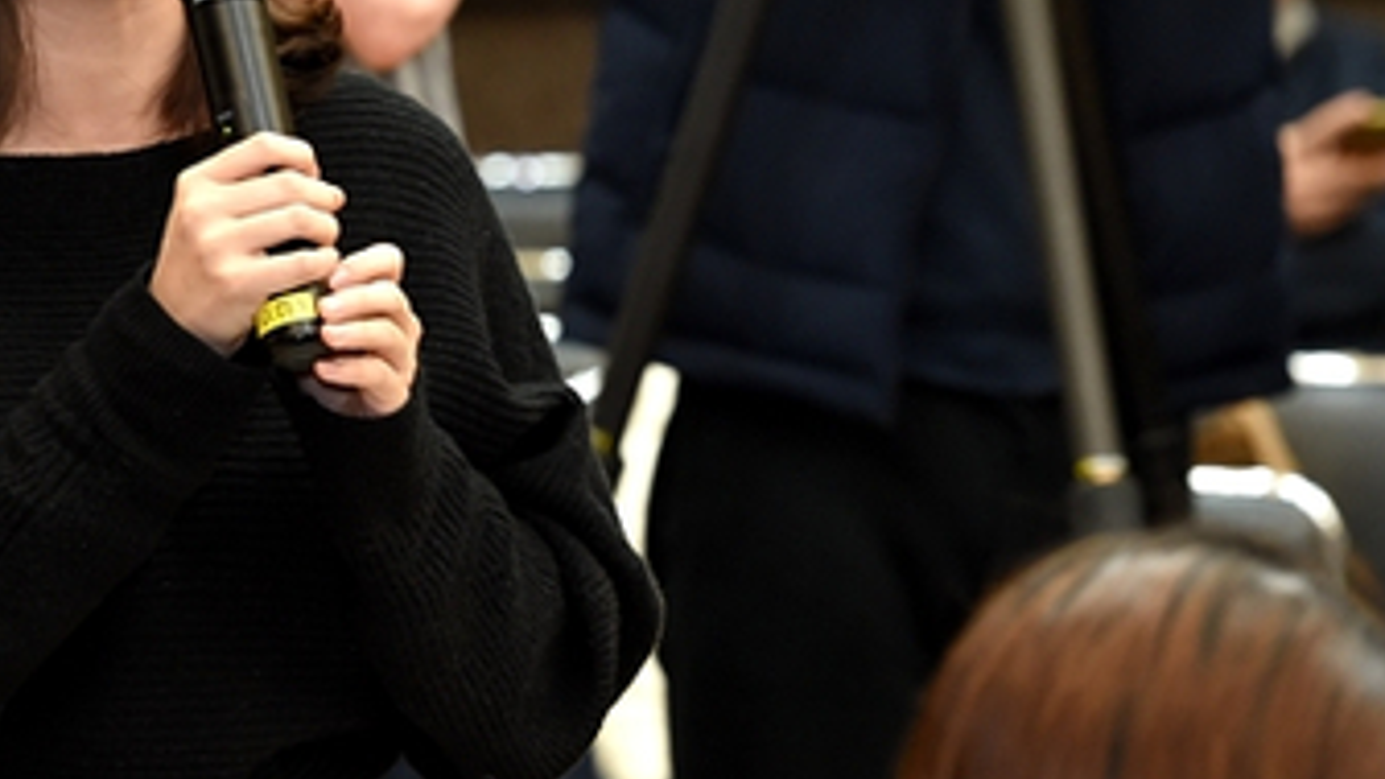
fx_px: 11201
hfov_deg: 7.1
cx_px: 256
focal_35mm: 305
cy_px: 97
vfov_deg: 4.0
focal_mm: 140
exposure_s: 1/60
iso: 2000
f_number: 5.6
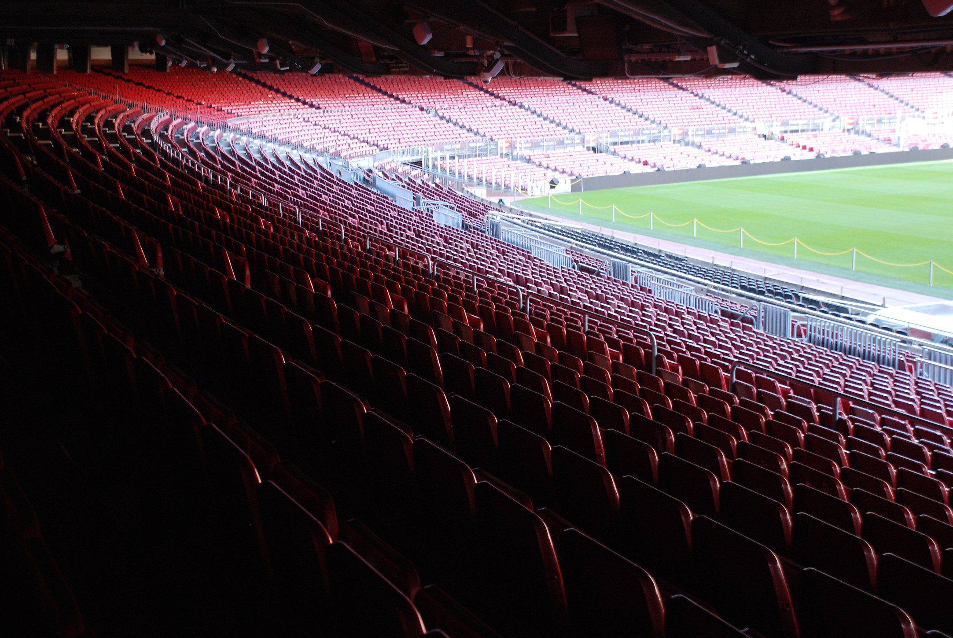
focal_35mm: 52
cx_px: 459
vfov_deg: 26.3
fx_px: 1366
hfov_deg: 38.4
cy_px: 286
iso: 400
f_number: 4.2
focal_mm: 31
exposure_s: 1/40
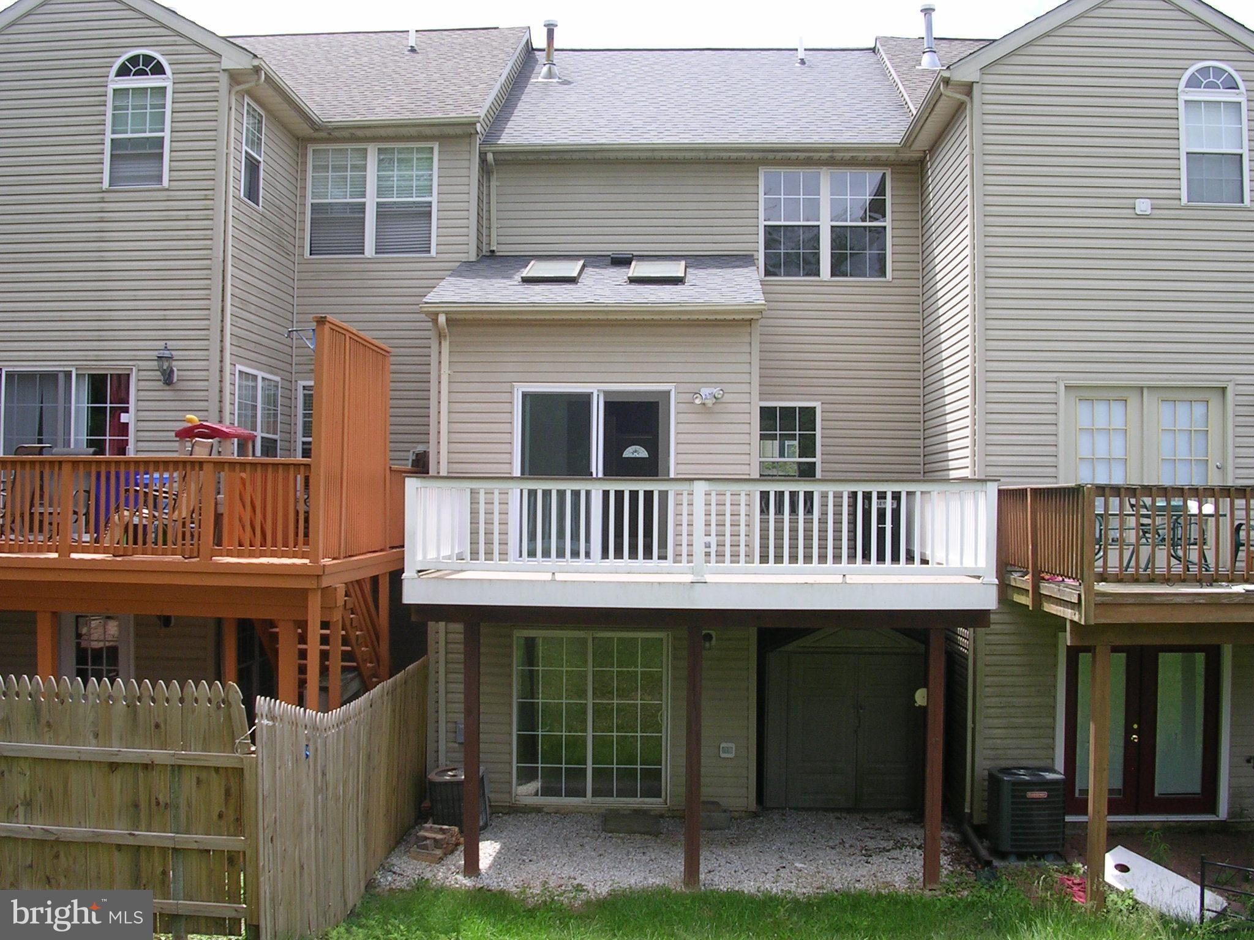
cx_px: 627
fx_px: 1377
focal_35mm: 38
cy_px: 470
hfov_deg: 49.0
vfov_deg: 37.7
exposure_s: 1/145
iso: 50
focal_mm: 5.8
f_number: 5.6
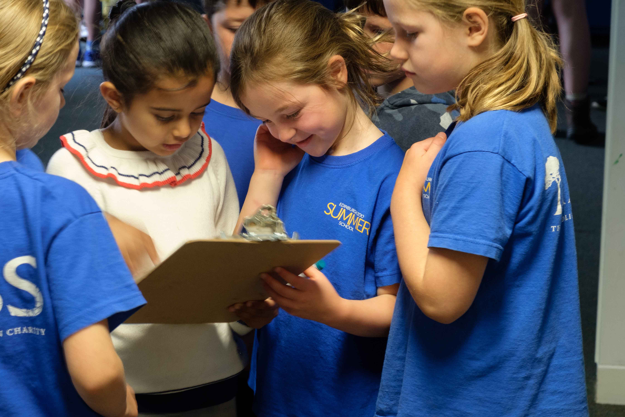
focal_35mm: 102
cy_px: 163
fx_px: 1771
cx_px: 238
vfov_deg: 13.4
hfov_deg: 20.0
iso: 1600
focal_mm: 52.7
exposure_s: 1/8
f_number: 6.4
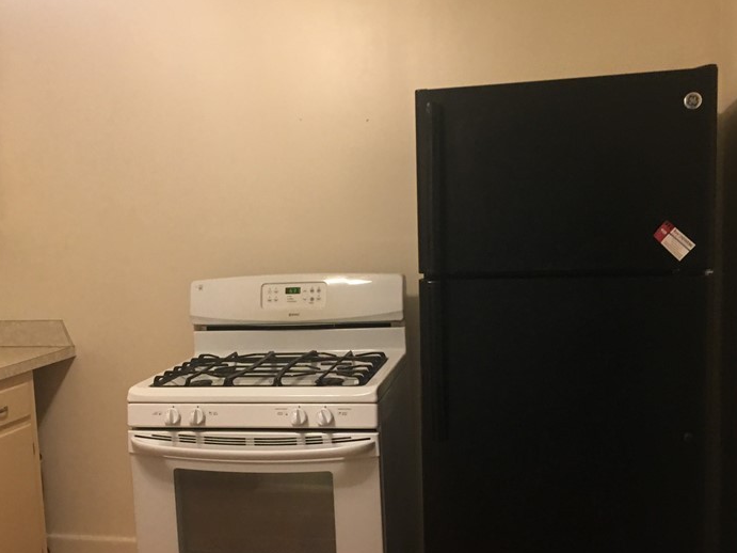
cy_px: 318
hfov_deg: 43.8
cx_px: 321
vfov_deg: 33.5
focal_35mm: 43
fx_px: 915
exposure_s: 1/10
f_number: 2.2
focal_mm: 4.15
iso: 80
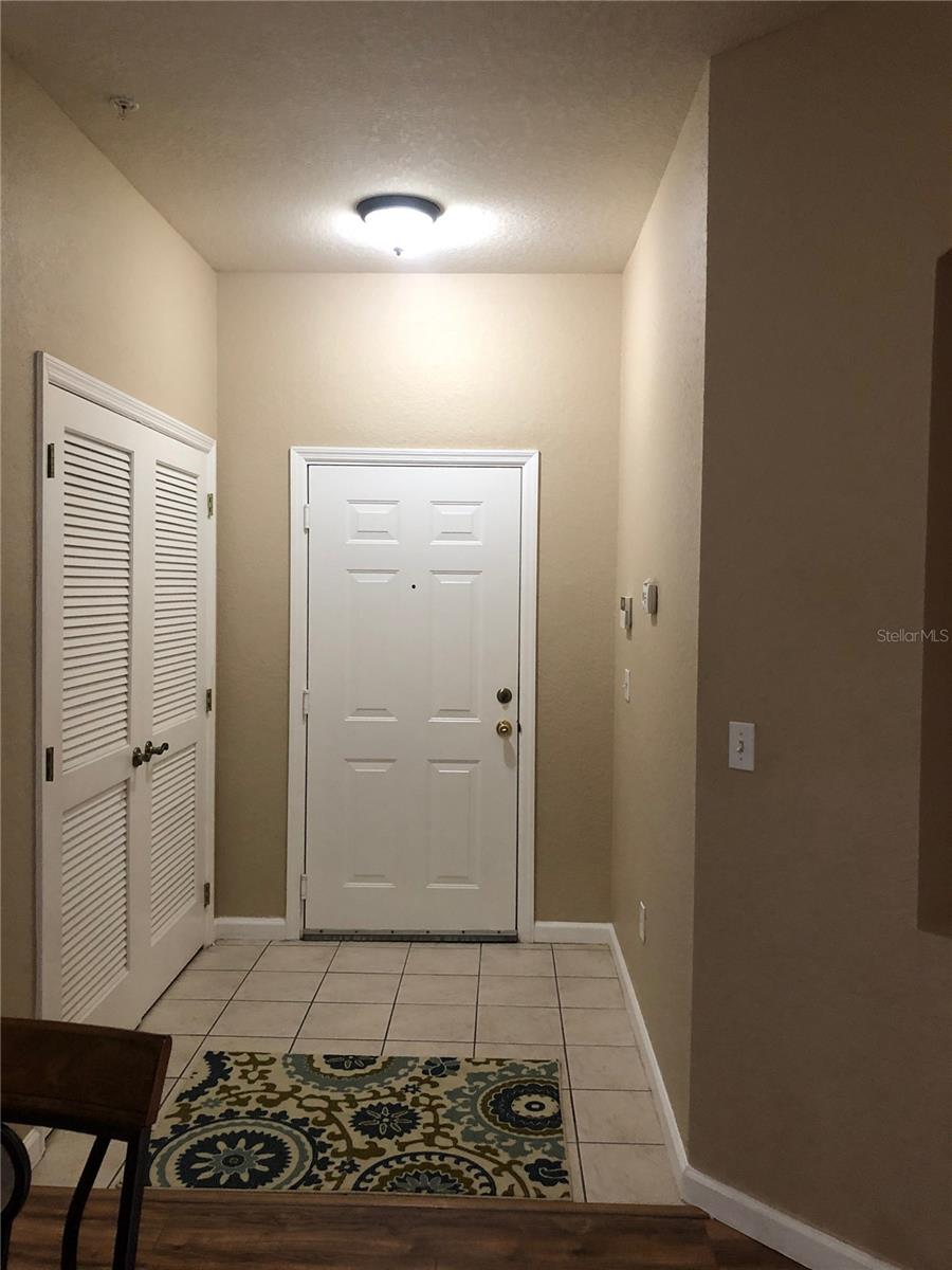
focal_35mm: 28
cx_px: 476
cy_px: 635
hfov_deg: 49.7
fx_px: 1027
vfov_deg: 63.4
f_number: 1.8
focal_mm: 3.99
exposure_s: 1/15
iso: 64
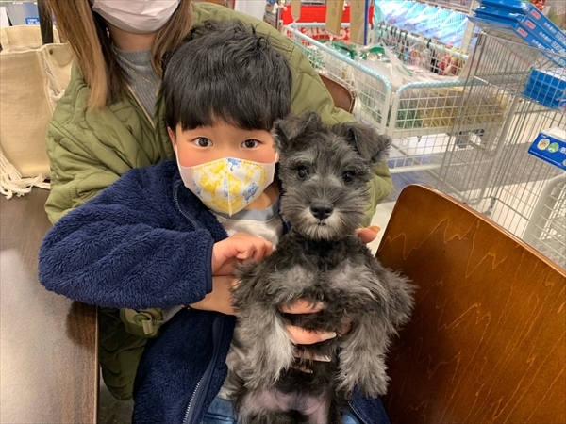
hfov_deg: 67.3
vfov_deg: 53.1
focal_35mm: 26
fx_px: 425
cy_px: 212
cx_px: 283
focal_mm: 4.25
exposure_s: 1/50
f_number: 1.8
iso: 160
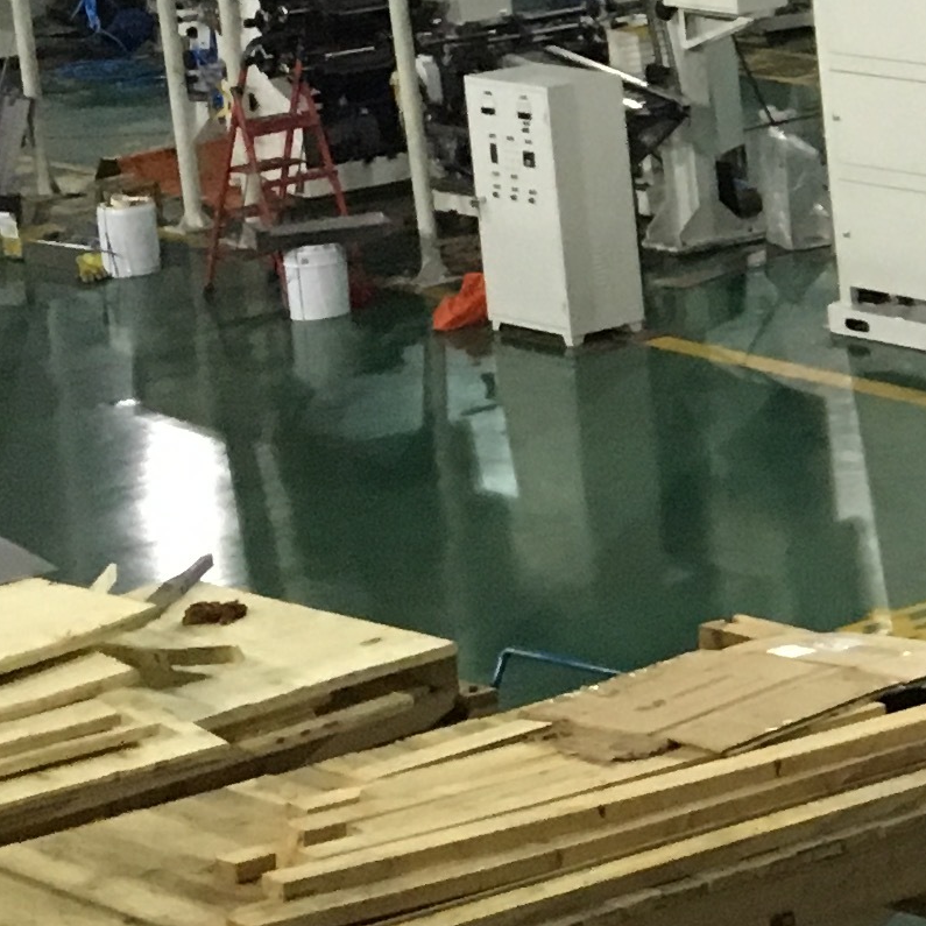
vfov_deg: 13.3
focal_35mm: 130
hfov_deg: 12.0
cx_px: 1838
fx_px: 3934
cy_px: 42
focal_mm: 4.15
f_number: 2.2
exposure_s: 1/33
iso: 250
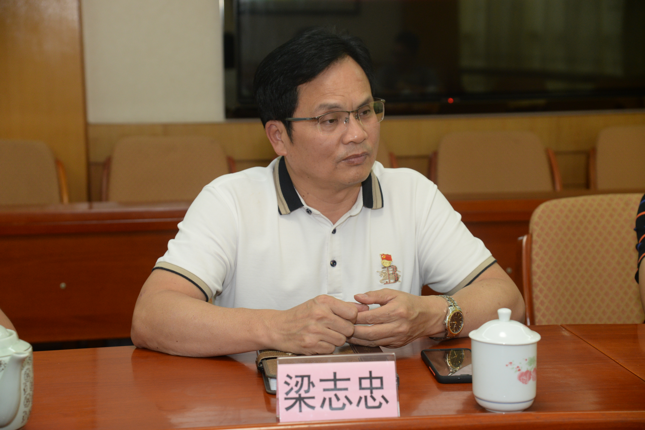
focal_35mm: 70
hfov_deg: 28.8
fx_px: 1254
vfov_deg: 19.5
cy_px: 215
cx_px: 322
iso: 1250
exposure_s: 1/60
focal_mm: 70
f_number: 5
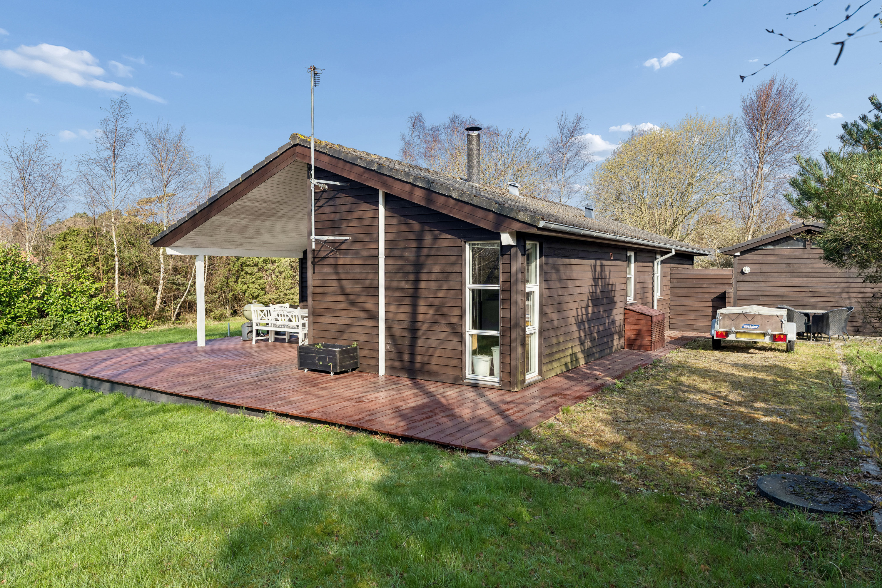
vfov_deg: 55.1
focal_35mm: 23
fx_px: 563
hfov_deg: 76.1
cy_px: 294
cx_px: 441
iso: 160
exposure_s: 1/400
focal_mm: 23
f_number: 5.6
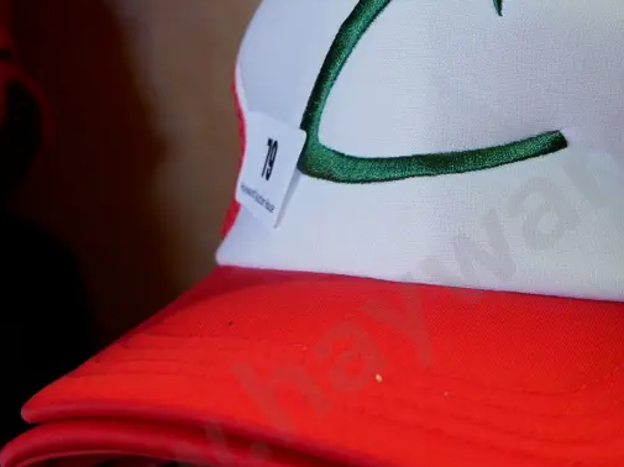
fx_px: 1243
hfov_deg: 27.6
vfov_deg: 21.3
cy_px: 245
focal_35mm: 69
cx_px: 495
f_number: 3.8
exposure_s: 1/60
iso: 640
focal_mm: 17
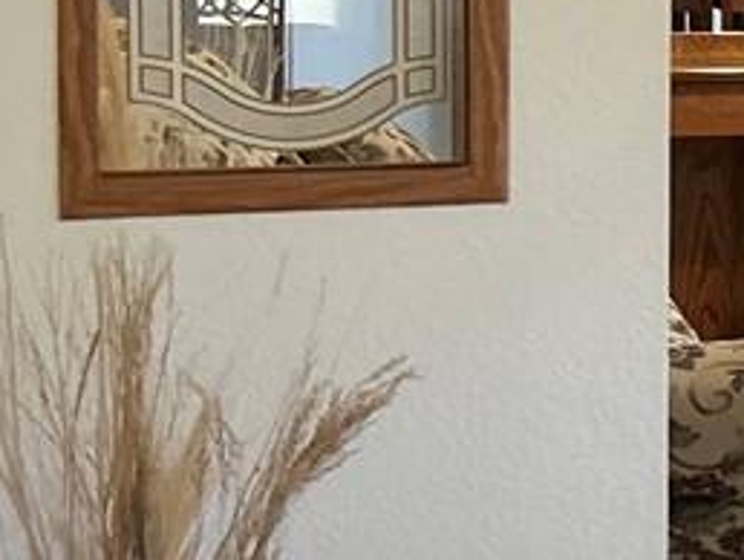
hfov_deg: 9.6
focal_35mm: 161
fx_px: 3464
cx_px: 2209
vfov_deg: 9.2
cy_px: 121
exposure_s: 1/60
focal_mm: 5.7
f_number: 1.5
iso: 160
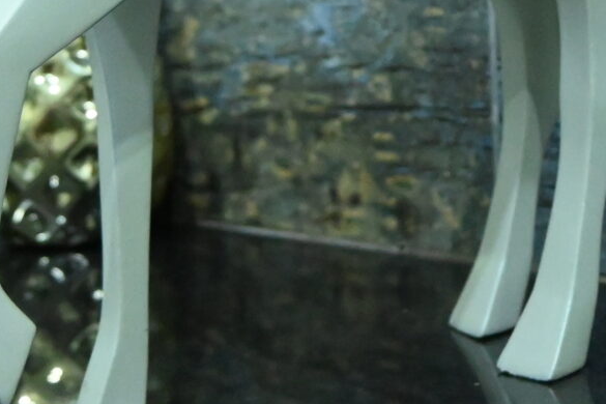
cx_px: 639
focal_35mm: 105
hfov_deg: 18.8
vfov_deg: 12.6
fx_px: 1767
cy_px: -145
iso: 4000
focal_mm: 16
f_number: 3.5
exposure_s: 1/80
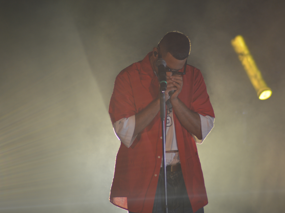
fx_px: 3754
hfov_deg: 4.3
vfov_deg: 3.3
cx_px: 155
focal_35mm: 456
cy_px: 106
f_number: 5.3
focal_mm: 280
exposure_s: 1/125
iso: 280
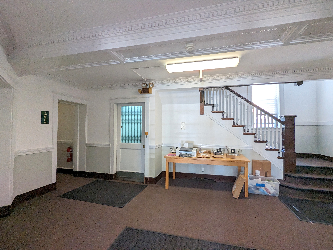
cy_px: 125
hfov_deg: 94.4
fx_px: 154
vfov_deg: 78.2
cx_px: 166
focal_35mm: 16
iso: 106
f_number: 2.2
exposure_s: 1/30
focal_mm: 2.35
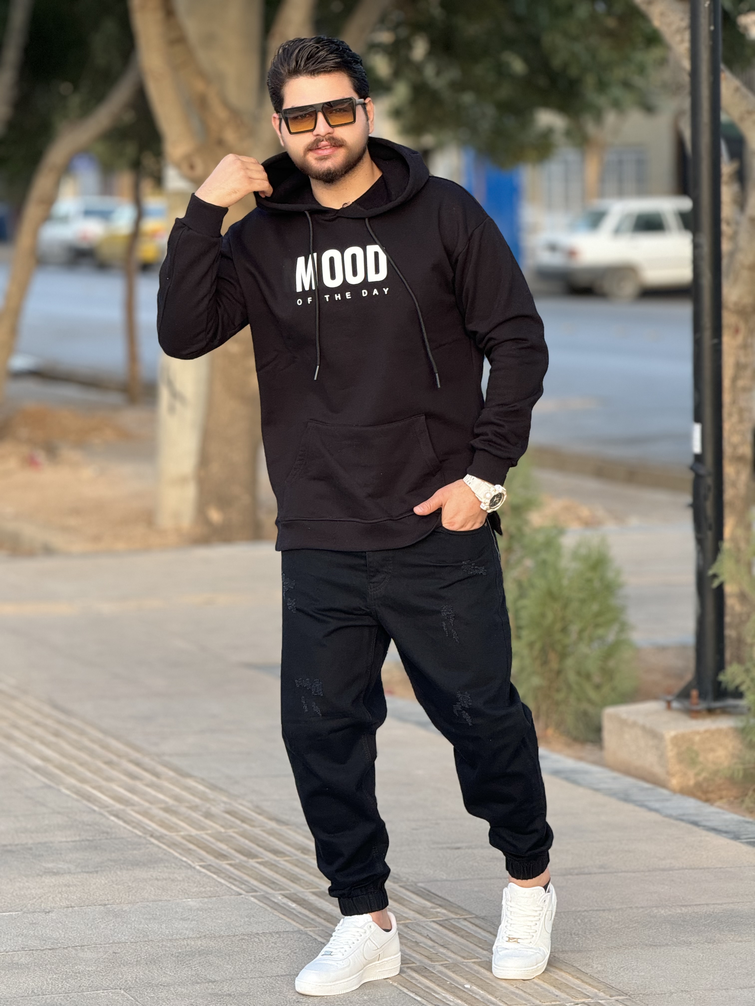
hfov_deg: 12.3
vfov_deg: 16.4
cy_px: 503
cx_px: 378
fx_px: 3490
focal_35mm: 120
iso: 160
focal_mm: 15.66
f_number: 2.8
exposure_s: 1/121
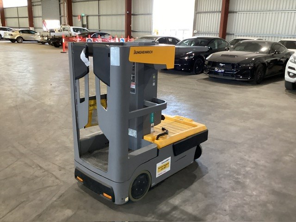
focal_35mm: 31
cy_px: 111
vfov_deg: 45.4
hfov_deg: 58.4
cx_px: 148
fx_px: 265
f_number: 2.4
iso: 400
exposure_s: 1/50
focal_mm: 3.3
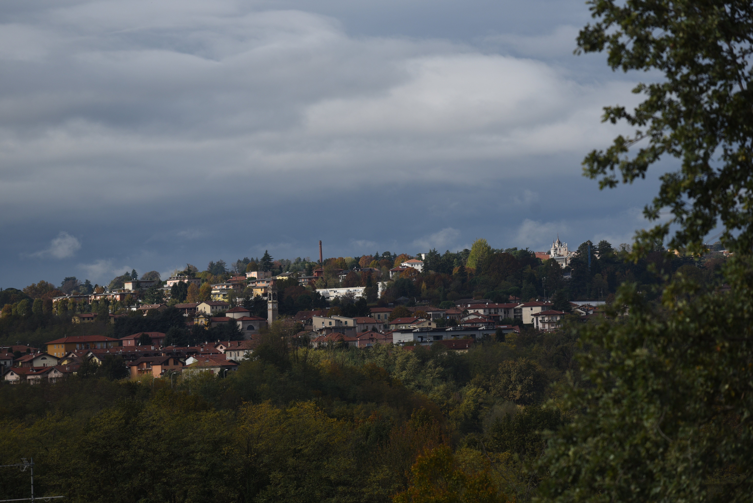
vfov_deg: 6.9
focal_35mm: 200
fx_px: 4185
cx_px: 376
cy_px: 252
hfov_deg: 10.3
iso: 160
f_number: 5
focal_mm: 200
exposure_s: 1/1600
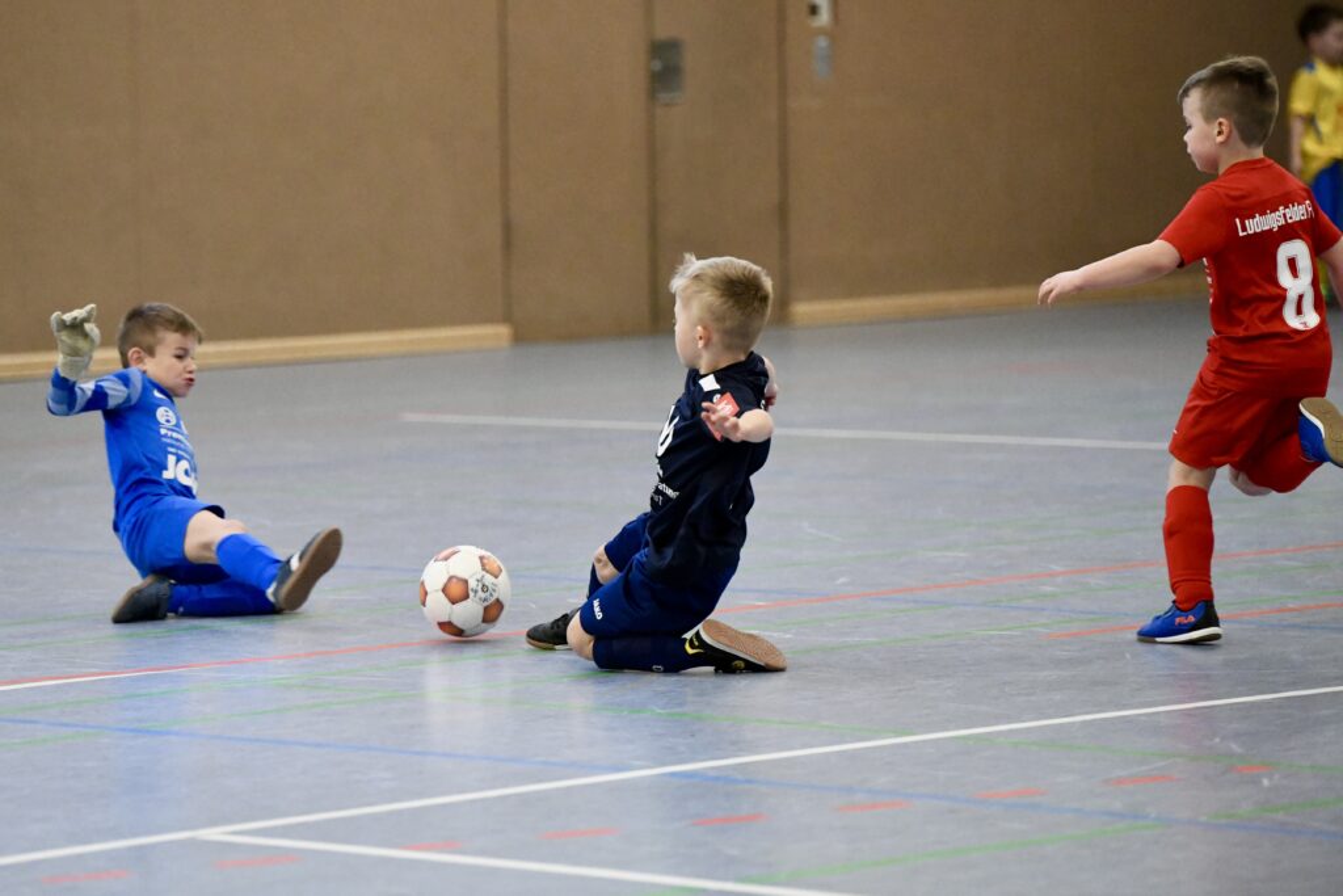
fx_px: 5783
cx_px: 672
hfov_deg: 13.2
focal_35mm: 155
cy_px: 448
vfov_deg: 8.9
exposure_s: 1/1250
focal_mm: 155
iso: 8000
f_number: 2.8
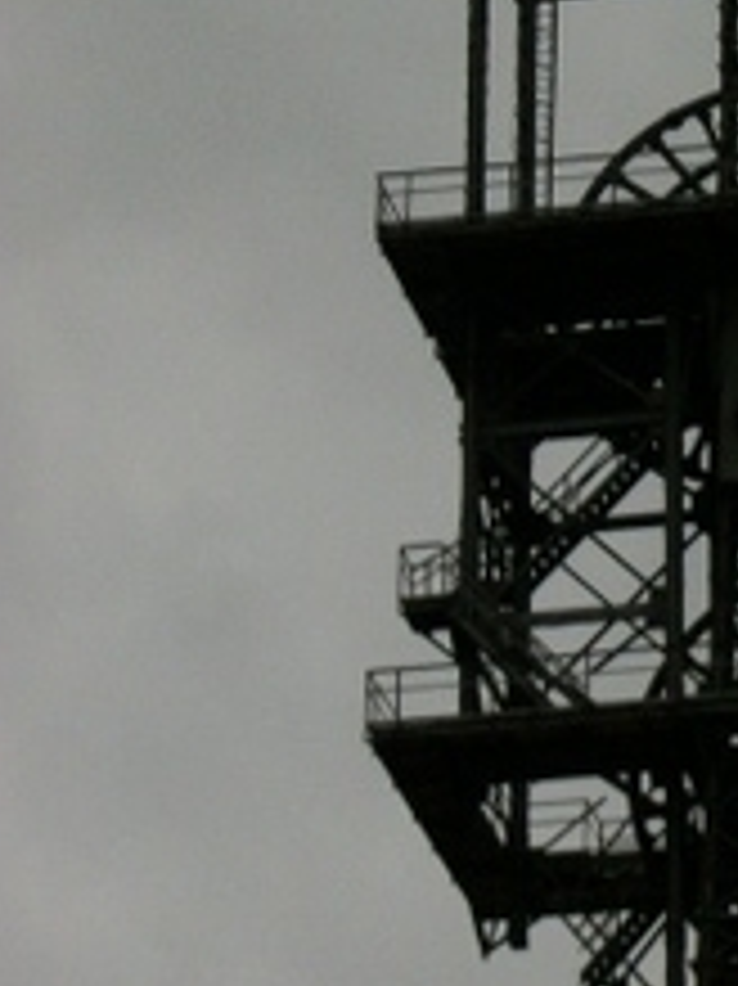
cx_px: 1004
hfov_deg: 5.6
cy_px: 527
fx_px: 7483
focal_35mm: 263
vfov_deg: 7.5
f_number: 5.2
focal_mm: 17.1
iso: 80
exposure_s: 1/60
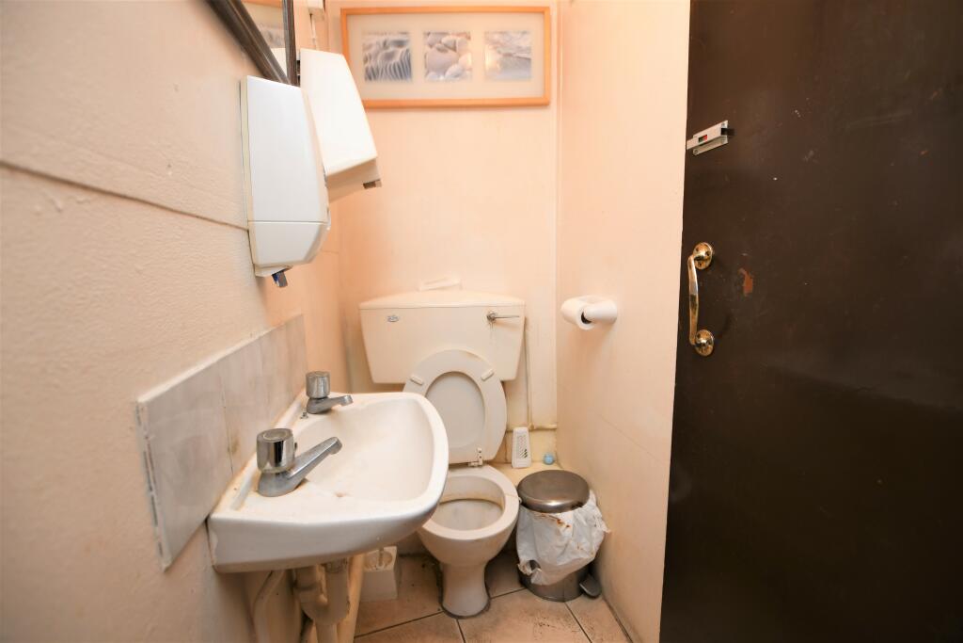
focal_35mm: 15
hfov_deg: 100.4
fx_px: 401
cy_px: 322
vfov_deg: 77.3
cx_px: 482
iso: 320
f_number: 3.5
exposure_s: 1/30
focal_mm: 10
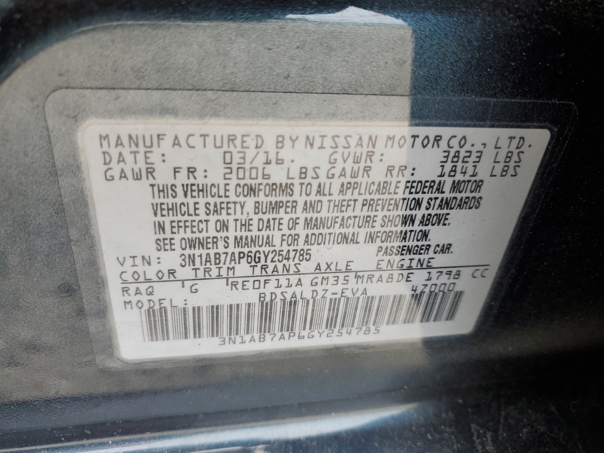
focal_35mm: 26
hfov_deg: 67.3
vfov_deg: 53.1
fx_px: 454
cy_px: 226
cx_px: 302
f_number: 1.5
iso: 50
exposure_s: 1/303
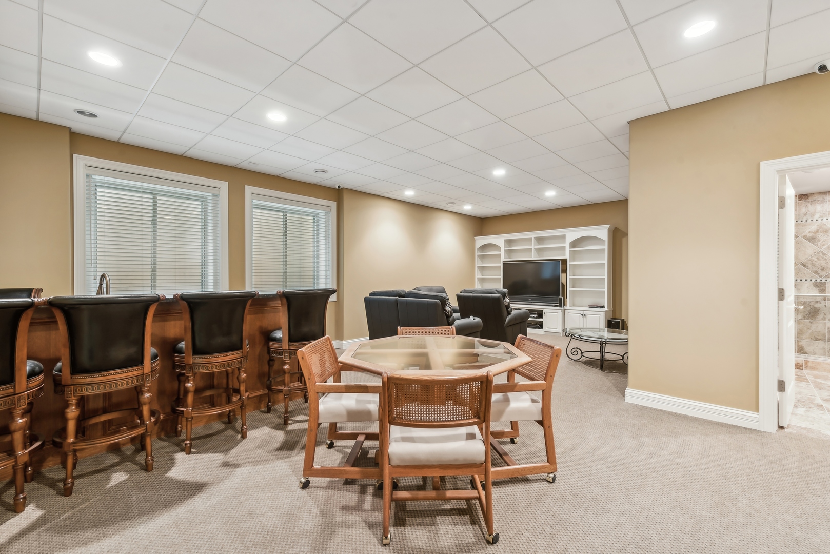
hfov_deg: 100.4
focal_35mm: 15
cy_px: 277
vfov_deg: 77.4
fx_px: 346
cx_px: 415
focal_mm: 15
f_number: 8
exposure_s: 3
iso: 200
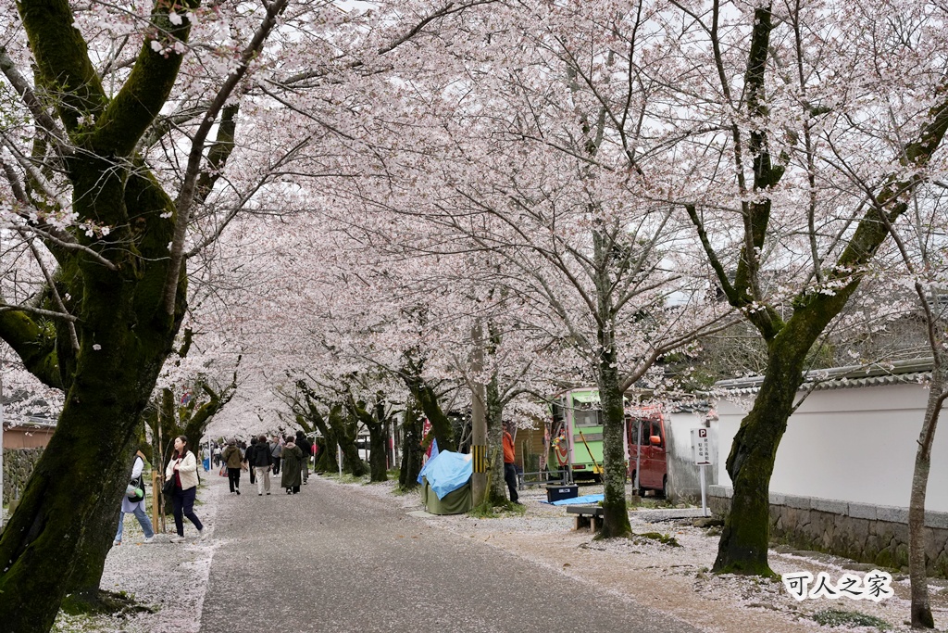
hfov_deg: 33.6
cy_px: 316
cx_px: 474
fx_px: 1570
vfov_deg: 22.8
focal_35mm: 60
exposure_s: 1/1000
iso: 1600
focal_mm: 59.6
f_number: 8
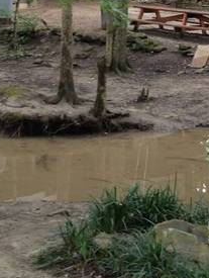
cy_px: -97
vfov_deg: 17.7
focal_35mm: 103
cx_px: 129
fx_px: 827
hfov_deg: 14.4
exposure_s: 1/20
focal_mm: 4.28
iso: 64
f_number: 2.4
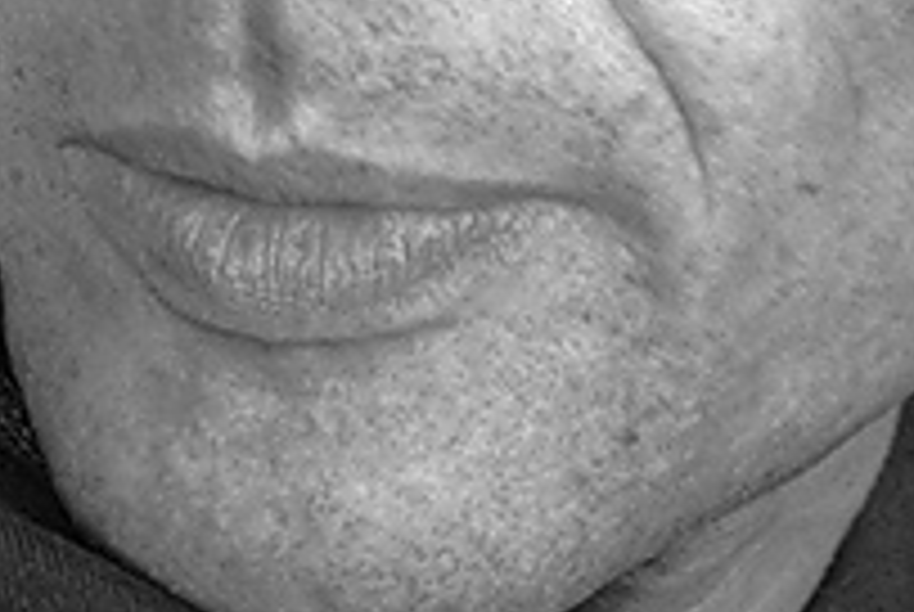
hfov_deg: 2.8
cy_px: -324
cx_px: 358
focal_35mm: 747
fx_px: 18989
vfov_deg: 1.8
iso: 400
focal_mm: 135
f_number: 5.6
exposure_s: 1/40
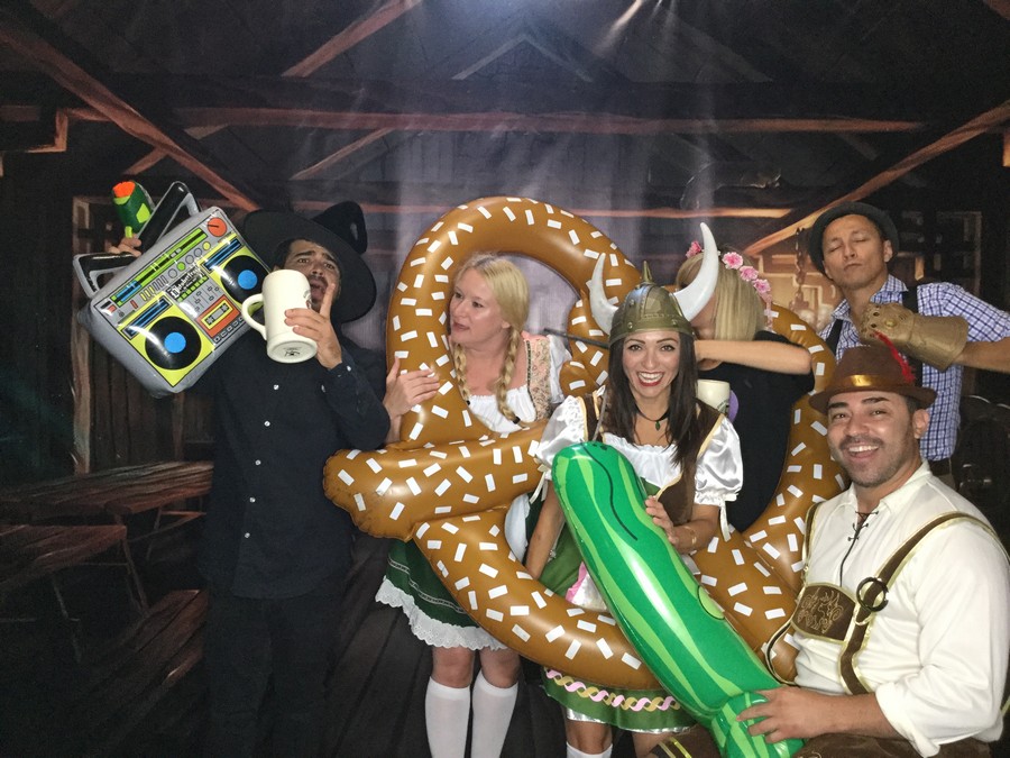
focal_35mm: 31
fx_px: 904
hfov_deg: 58.4
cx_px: 505
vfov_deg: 45.4
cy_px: 379
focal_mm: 3.3
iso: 125
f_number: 2.4
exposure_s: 1/30
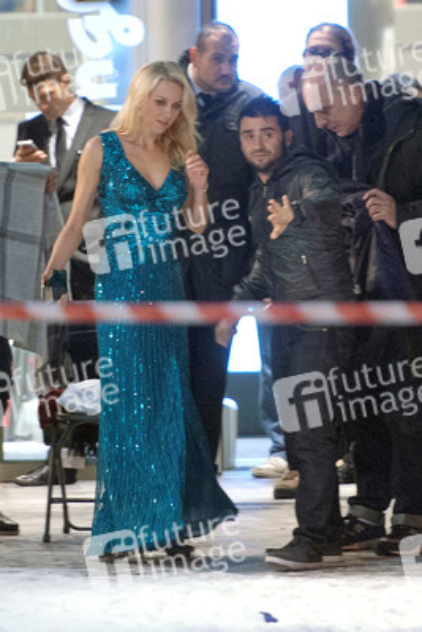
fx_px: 3513
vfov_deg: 10.3
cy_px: 316
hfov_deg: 6.9
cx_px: 211
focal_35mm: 200
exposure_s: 1/125
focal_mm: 200
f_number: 2.8
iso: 2500
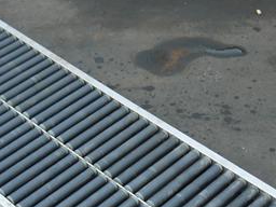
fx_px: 598
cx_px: 86
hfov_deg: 25.8
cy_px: 199
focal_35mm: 75
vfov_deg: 19.2
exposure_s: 1/80
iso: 400
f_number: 3.6
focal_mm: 15
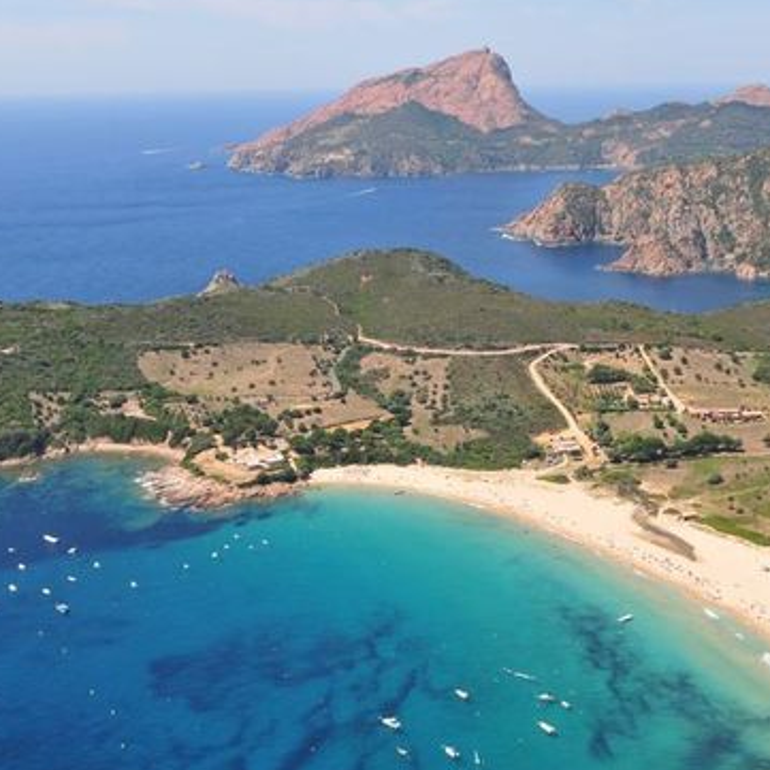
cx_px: 508
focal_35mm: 55
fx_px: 1384
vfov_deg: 31.1
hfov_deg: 30.9
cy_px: 376
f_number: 9
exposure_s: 1/320
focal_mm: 24
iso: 200
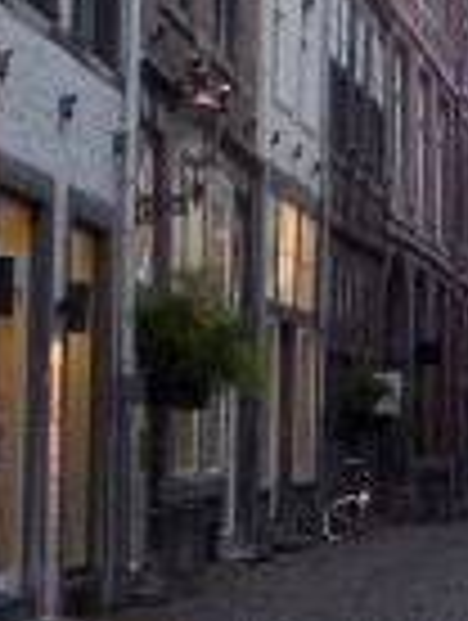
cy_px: 364
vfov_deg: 17.8
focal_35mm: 110
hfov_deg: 13.4
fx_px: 1977
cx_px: 441
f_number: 4.5
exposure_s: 1/60
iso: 140
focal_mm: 4.99
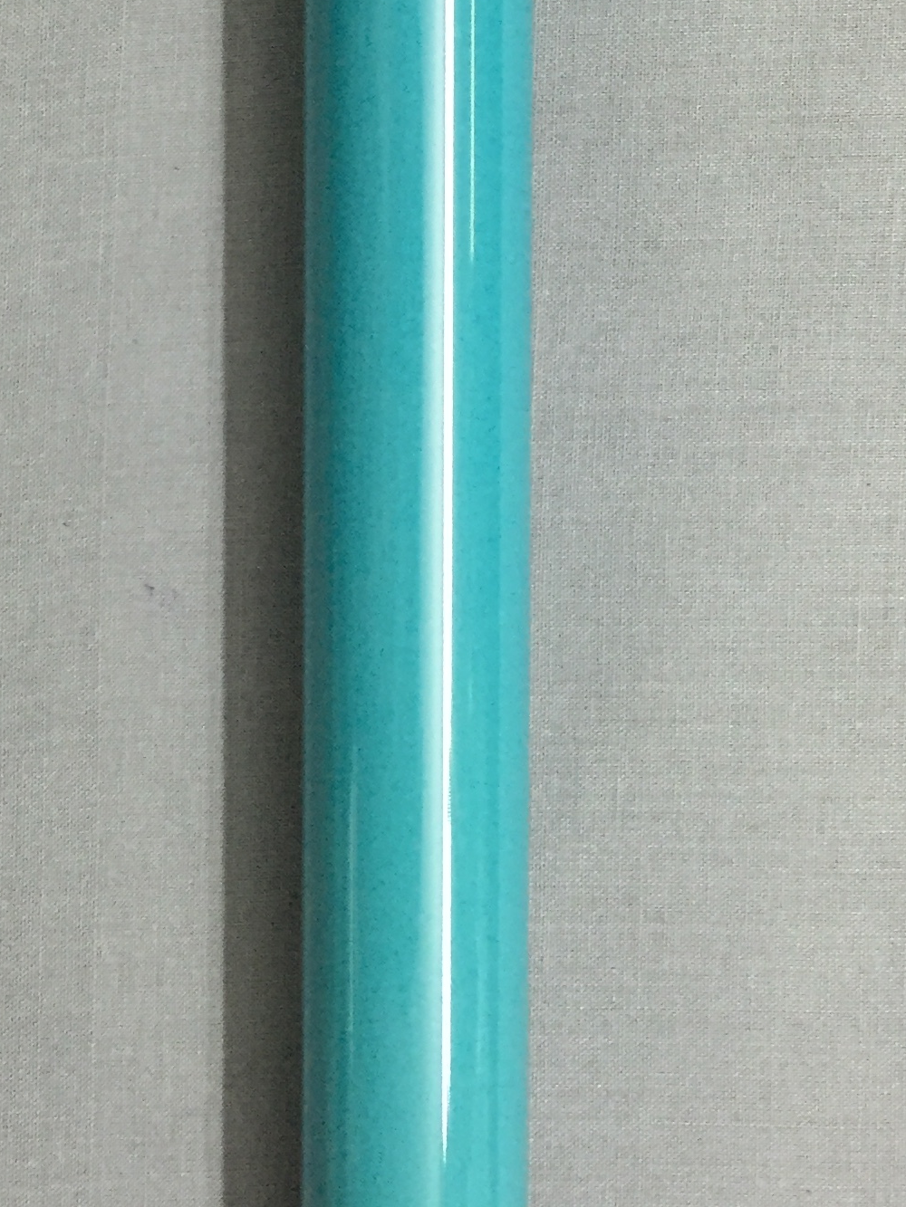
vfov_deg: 27.1
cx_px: 351
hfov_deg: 20.7
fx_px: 2477
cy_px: 323
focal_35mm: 71
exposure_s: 1/33
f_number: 2.2
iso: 160
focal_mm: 4.15
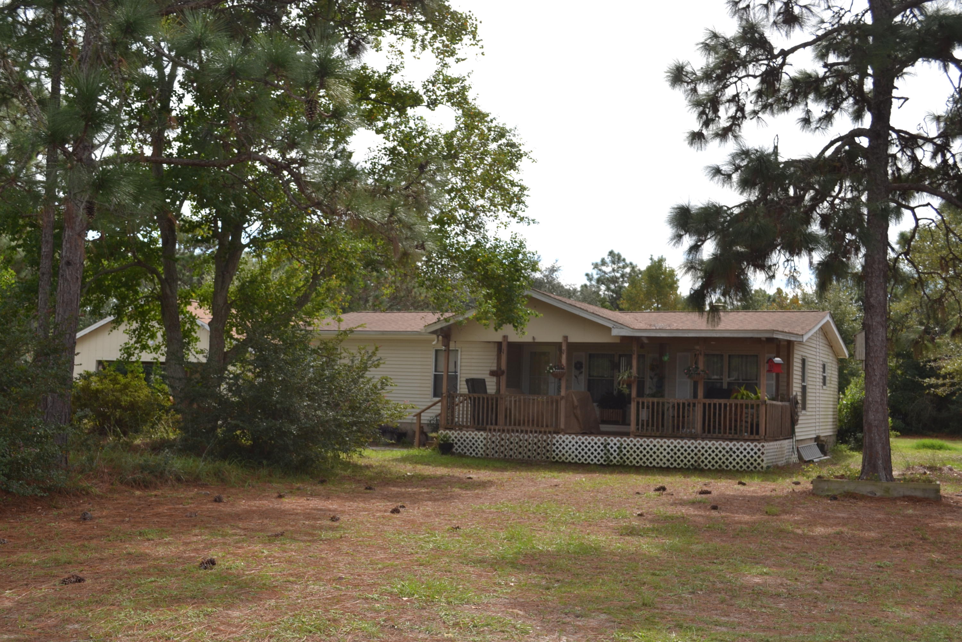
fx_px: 1122
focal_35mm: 42
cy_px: 321
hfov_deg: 46.4
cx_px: 481
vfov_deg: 31.9
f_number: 7.1
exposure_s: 1/200
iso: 100
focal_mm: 28
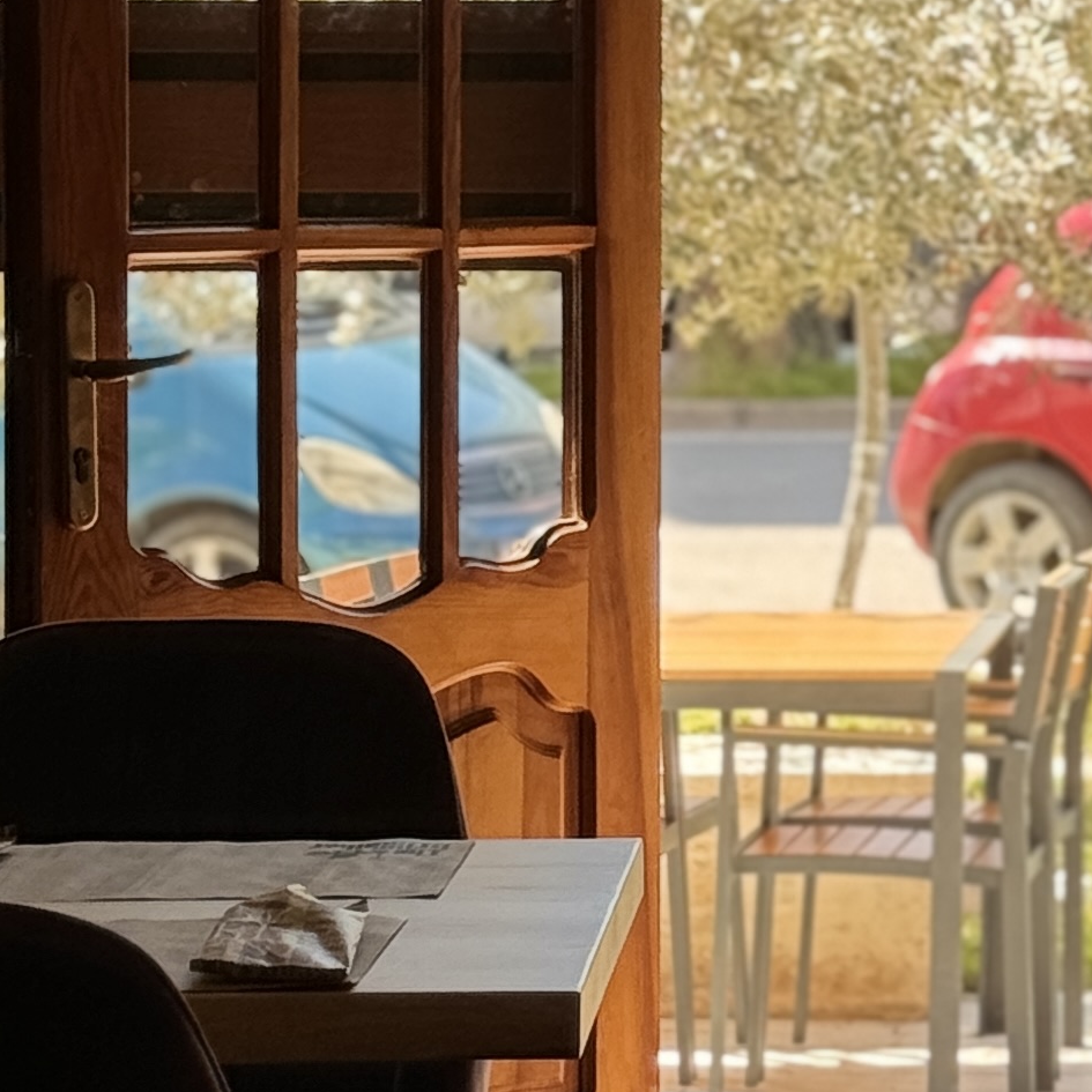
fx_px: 6460
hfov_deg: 9.5
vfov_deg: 9.6
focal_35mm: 181
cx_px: 1320
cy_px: 192
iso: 64
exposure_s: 1/582
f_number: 1.78
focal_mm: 6.86
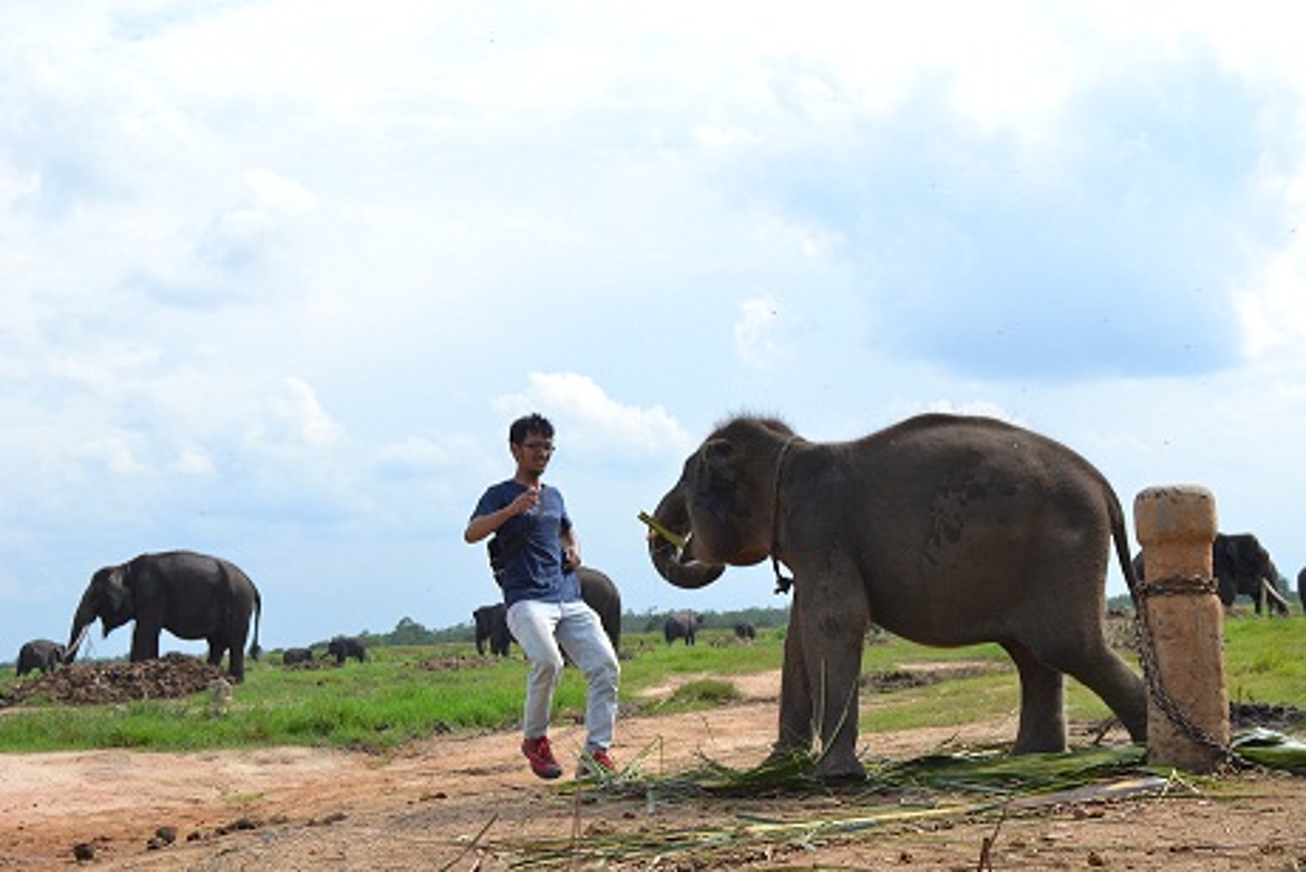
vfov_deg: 25.8
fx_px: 1906
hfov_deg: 37.8
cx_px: 653
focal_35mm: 52
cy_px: 436
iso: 100
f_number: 7.1
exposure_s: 1/200
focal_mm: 35
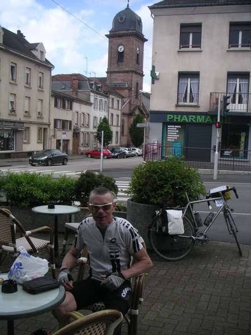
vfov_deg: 49.0
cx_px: 126
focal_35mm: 38
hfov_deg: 37.7
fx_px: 367
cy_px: 168
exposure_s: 1/750
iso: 50
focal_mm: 6
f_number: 2.8
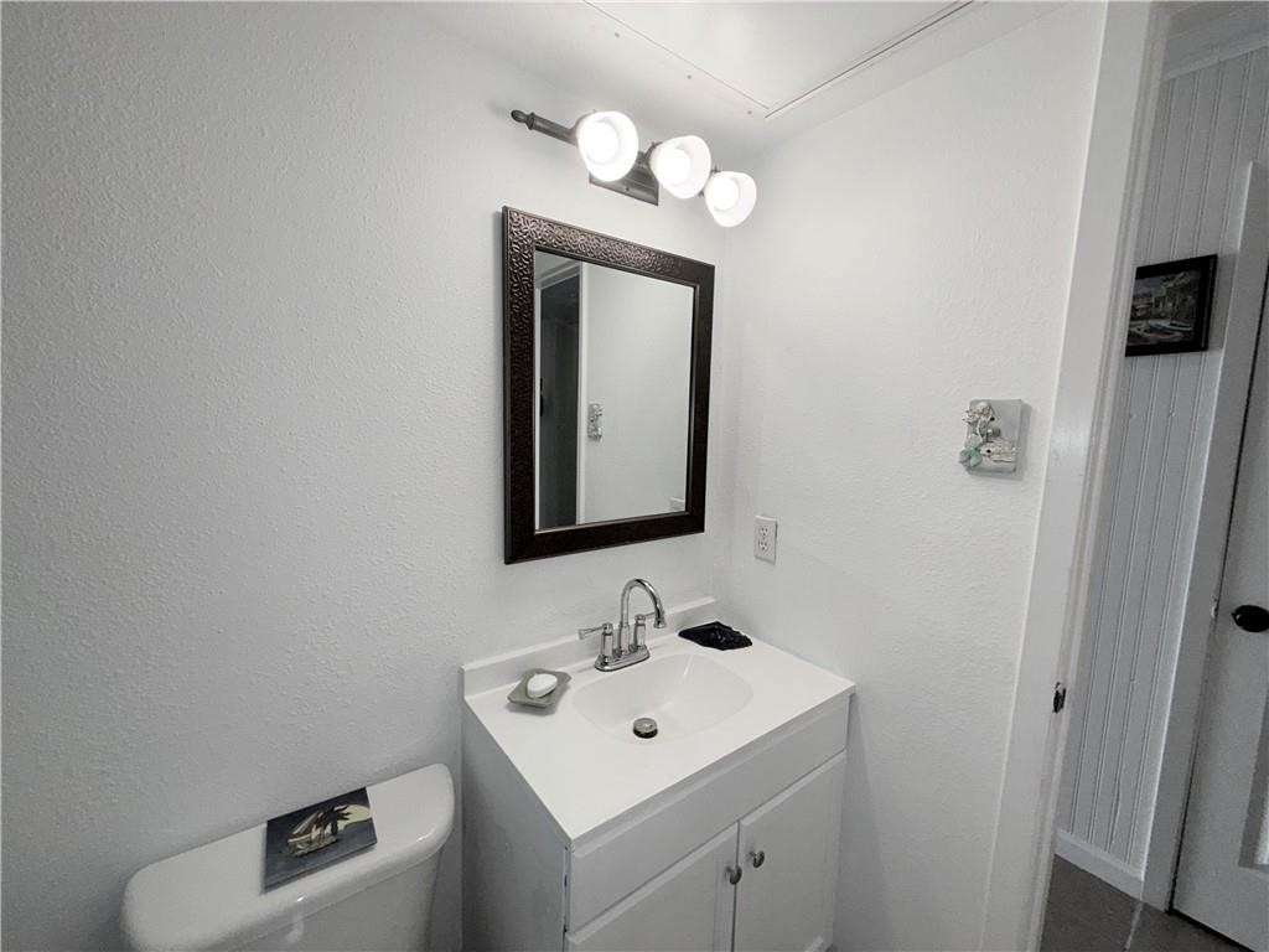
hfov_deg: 102.1
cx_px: 634
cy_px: 476
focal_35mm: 14
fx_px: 513
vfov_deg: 85.7
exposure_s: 1/122
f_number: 2.2
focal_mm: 2.22
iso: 50
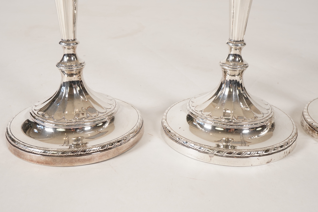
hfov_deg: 43.6
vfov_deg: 29.9
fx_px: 398
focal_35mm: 45
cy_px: 106
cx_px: 159
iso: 320
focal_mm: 30
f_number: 16
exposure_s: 1/125
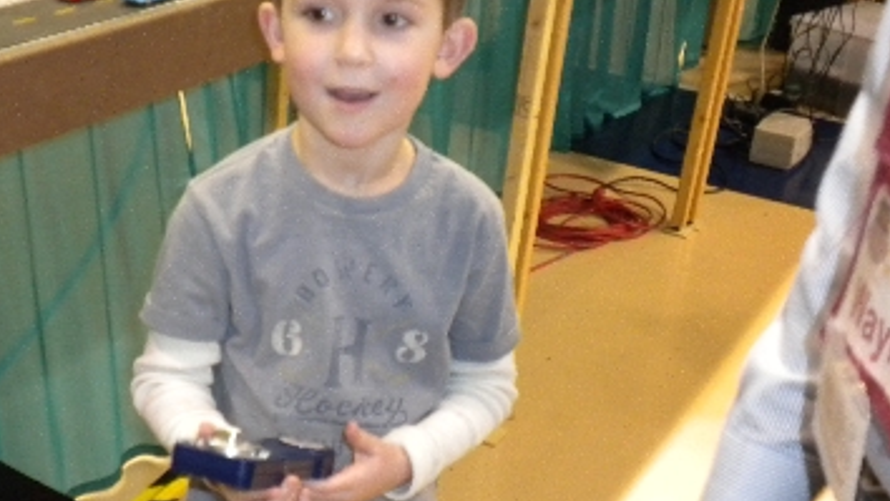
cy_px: 288
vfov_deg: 21.1
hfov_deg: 36.3
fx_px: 1345
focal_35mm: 57
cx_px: 307
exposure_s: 1/30
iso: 400
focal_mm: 6.6
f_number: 3.5
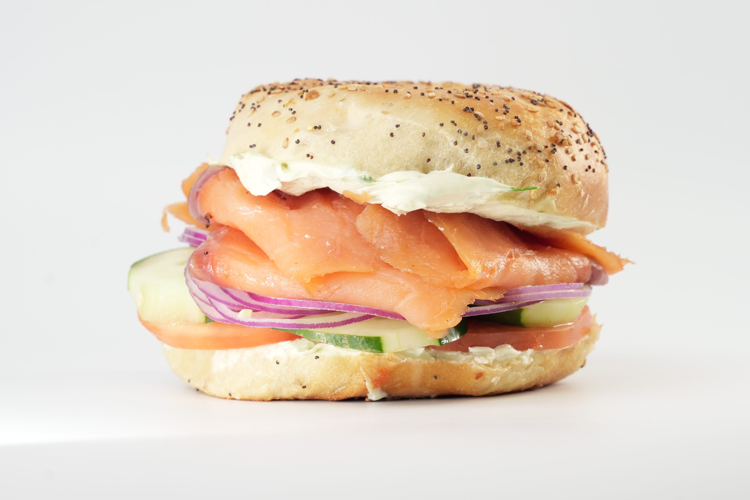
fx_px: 2062
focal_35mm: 99
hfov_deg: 20.6
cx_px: 375
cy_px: 250
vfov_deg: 13.8
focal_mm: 66.3
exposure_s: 1/125
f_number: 9
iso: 640
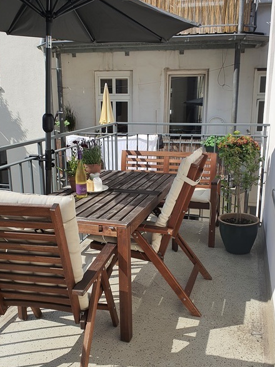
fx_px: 360
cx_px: 136
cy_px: 183
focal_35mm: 34
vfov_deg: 54.0
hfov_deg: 41.8
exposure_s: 1/2192
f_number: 2.4
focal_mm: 4.3
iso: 50
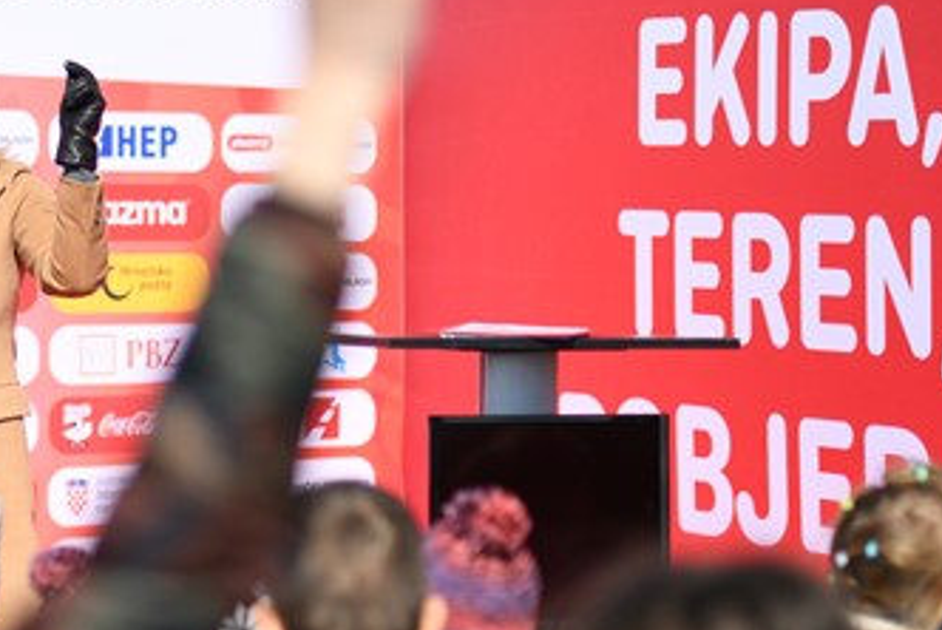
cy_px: 280
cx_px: 48
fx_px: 3588
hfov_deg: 14.8
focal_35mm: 137
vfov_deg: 10.0
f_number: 1.4
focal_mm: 50
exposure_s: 1/8000
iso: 100
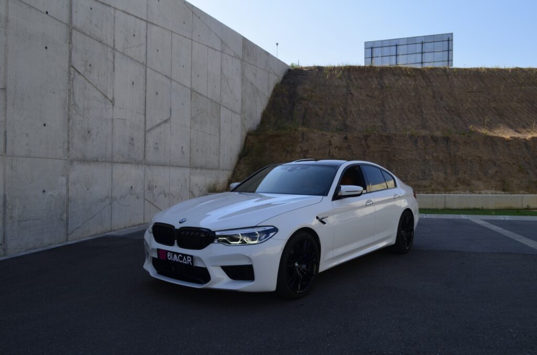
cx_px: 268
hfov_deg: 67.5
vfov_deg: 47.7
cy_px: 178
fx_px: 402
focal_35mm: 27
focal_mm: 18
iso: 140
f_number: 11
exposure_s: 1/125
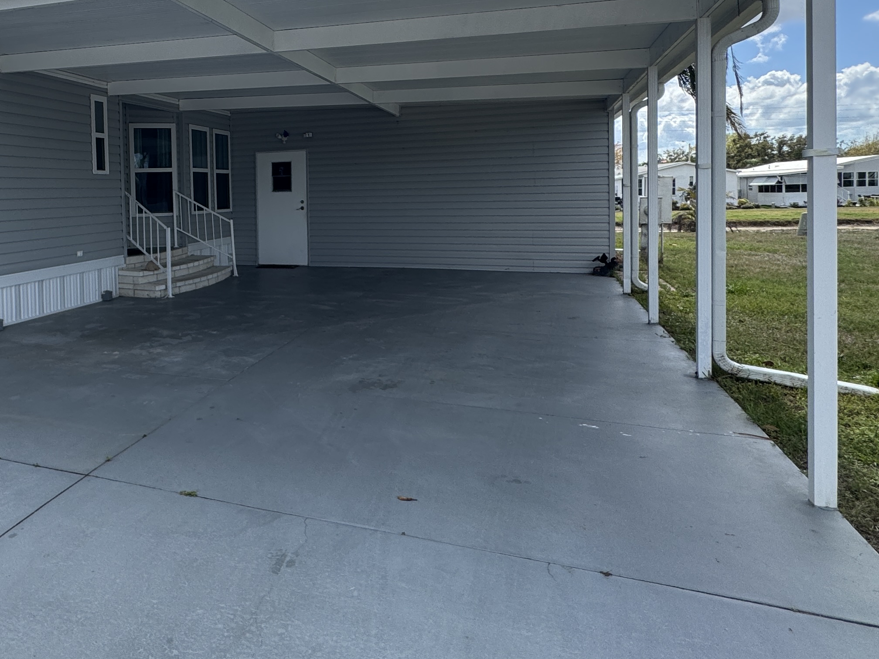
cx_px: 181
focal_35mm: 28
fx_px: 711
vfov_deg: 48.8
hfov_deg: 58.8
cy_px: 215
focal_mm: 2.22
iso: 50
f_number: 2.2
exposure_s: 1/693
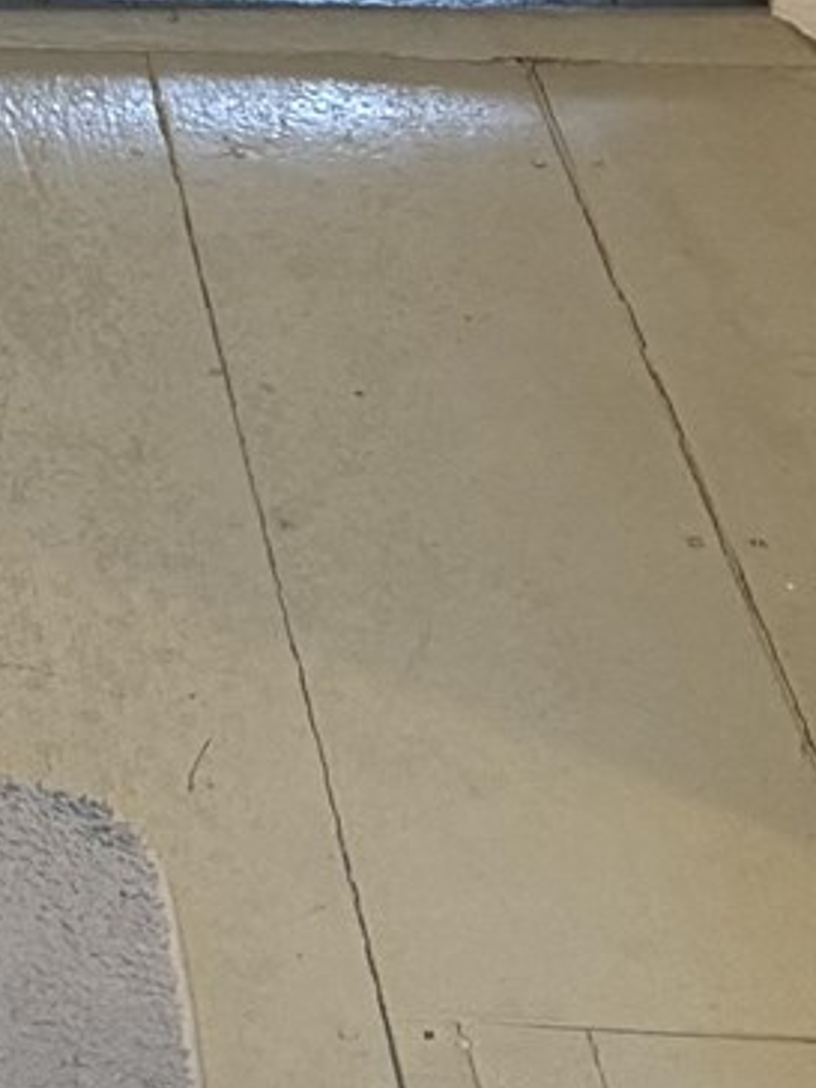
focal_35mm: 152
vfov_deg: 10.9
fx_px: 4777
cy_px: -1557
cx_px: -786
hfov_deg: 9.2
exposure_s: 1/60
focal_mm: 6.76
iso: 250
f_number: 1.78
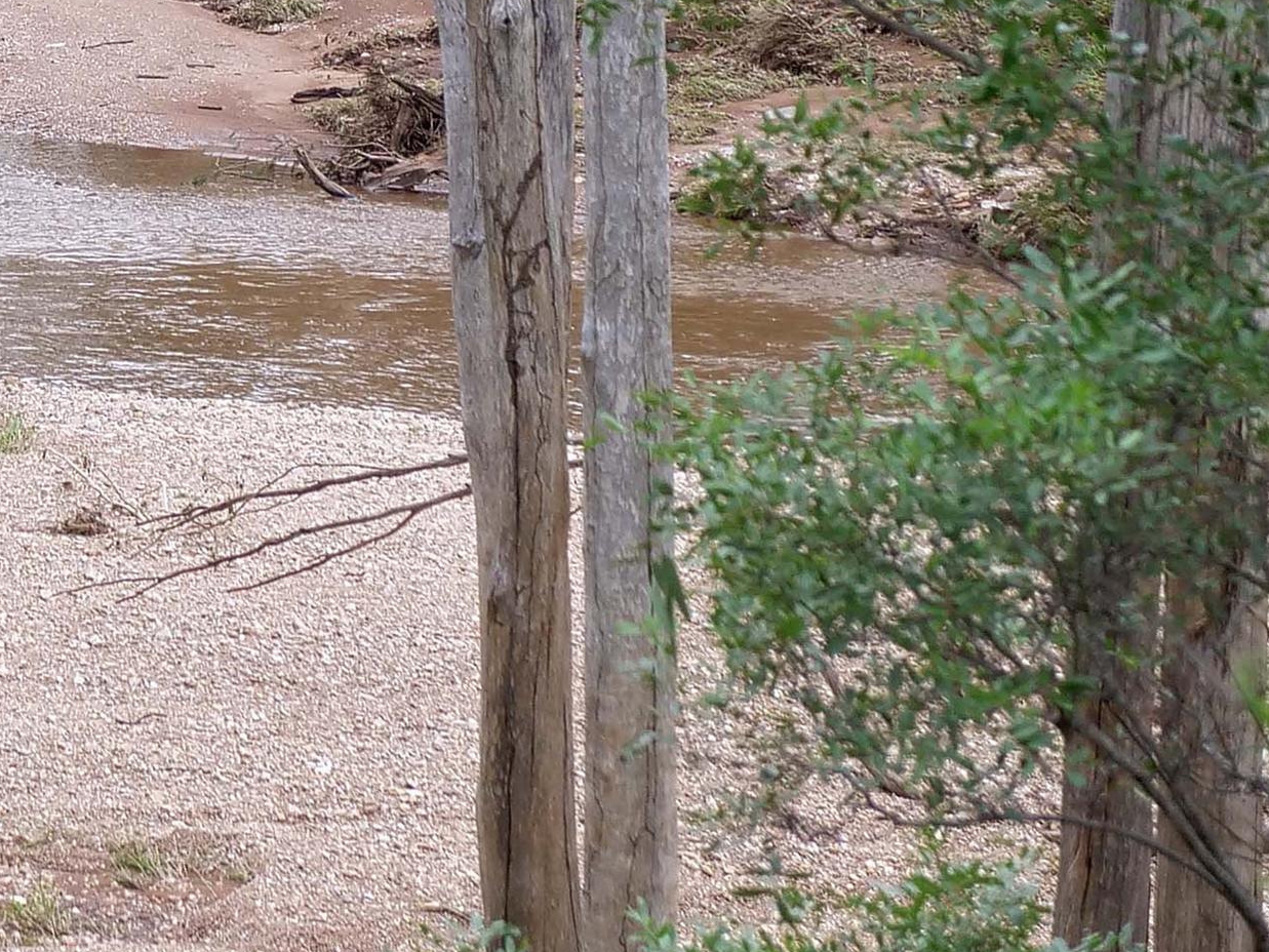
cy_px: -618
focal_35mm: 283
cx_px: -198
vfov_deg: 5.2
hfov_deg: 7.0
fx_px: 10376
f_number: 4
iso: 200
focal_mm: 35
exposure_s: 1/250
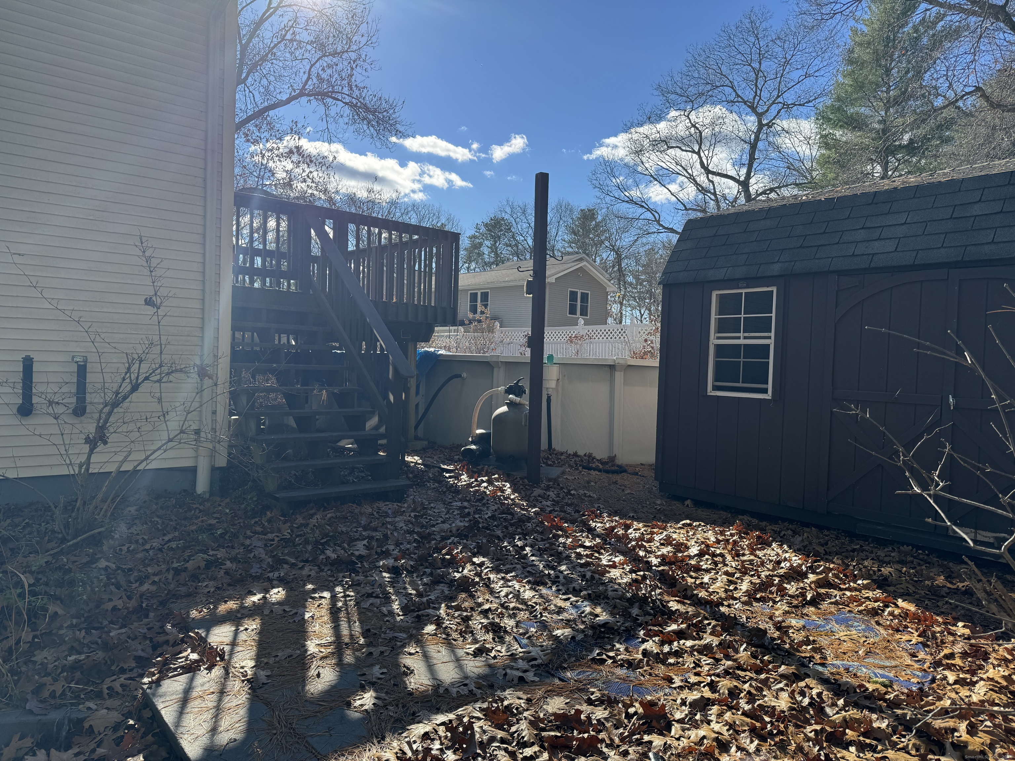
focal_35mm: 24
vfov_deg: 56.8
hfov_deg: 71.6
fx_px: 704
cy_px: 380
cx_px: 508
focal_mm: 6.76
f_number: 1.78
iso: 80
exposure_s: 1/2604
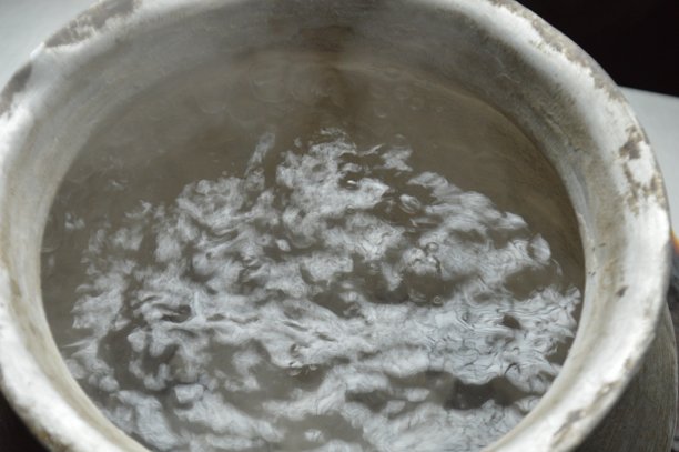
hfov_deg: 24.6
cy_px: 226
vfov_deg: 16.5
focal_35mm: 82
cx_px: 340
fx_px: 1555
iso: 1250
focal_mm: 55
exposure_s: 1/100
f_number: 6.3
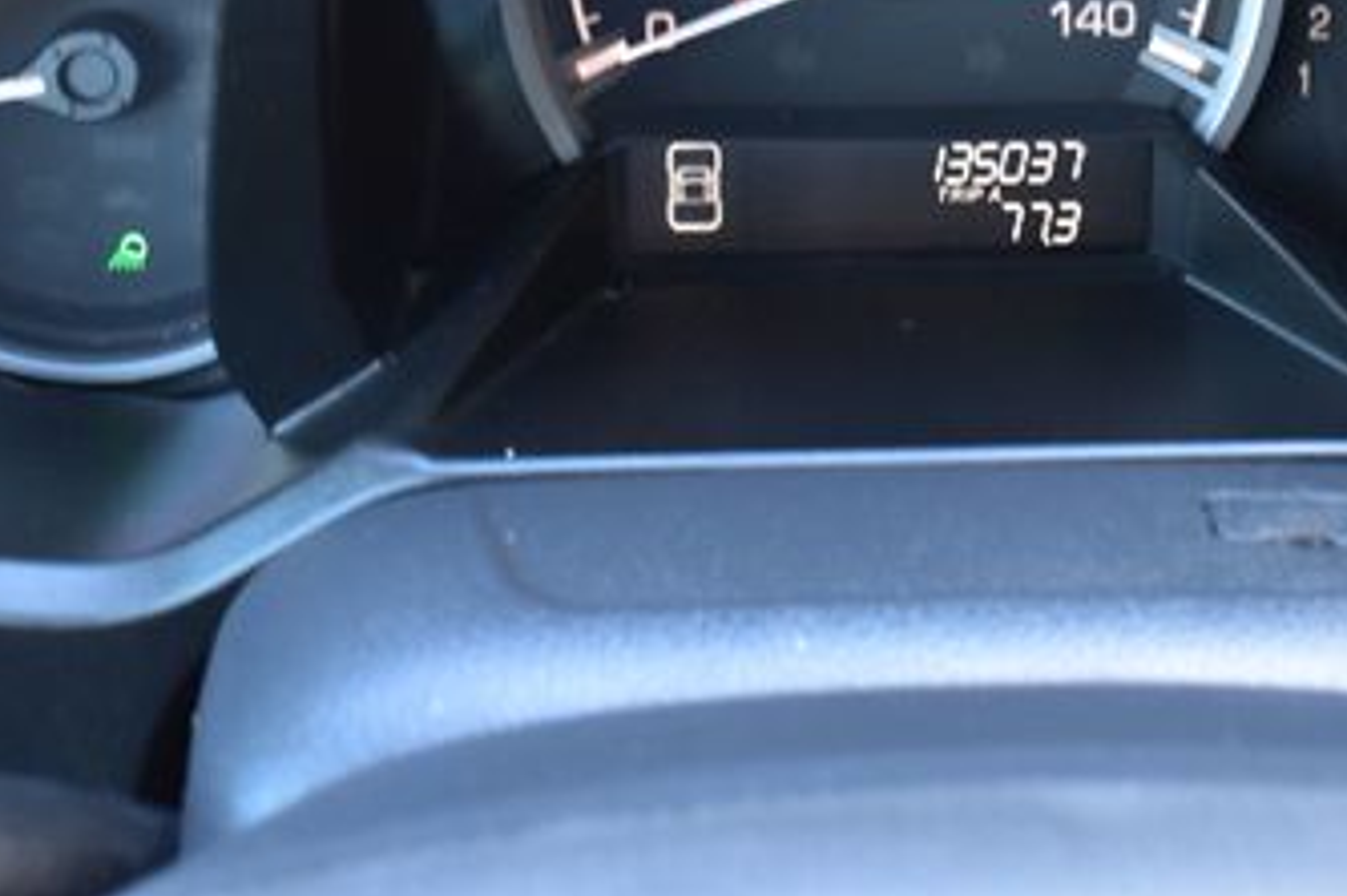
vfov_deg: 19.3
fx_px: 2579
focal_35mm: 69
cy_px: 48
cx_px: 992
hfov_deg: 28.9
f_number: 6.3
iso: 640
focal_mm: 24
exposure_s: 1/15
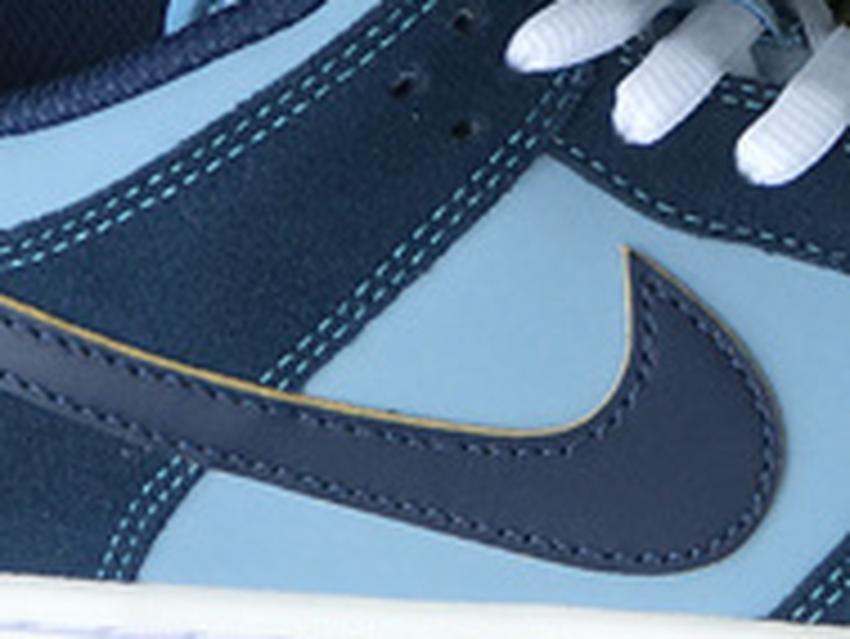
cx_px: 648
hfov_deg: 8.9
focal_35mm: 223
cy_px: -218
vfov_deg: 6.6
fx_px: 5479
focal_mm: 6.6
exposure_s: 1/297
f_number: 2.8
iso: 20
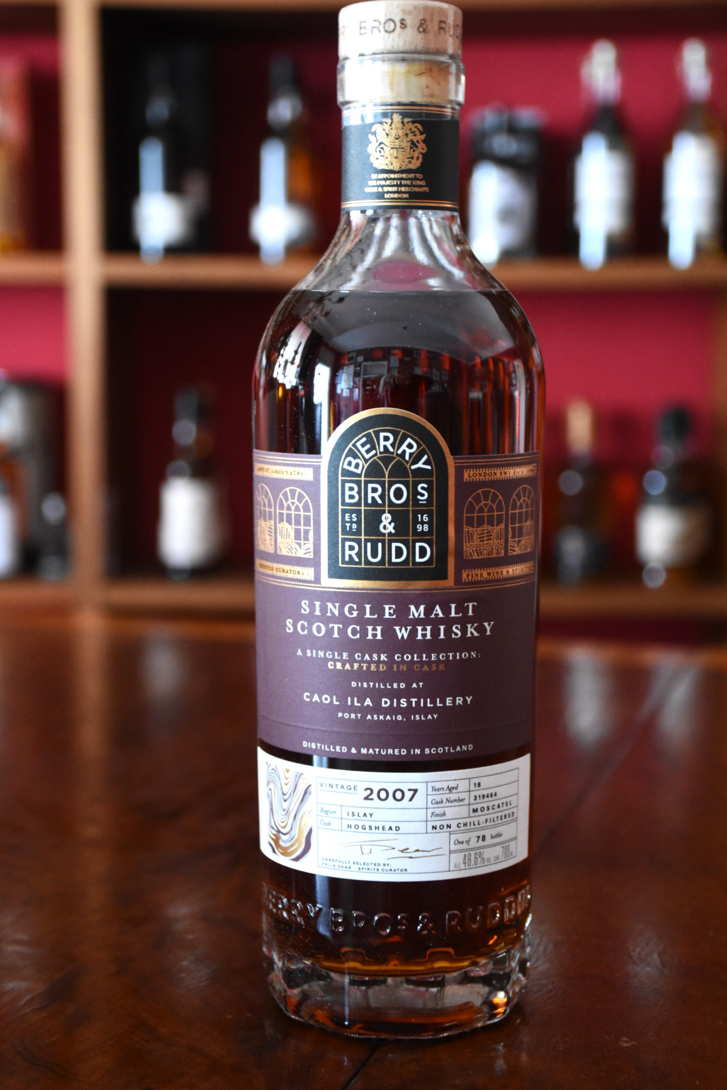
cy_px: 545
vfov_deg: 33.4
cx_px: 364
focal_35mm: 60
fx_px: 1817
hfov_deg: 22.6
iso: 3200
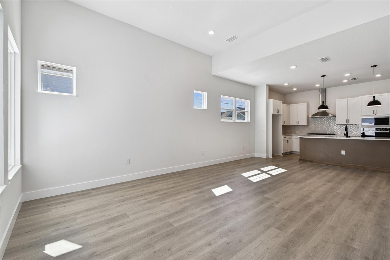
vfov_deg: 77.3
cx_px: 195
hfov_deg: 100.4
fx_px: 162
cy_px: 130
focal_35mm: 15
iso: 100
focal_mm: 10
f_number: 7.1
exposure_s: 1/125
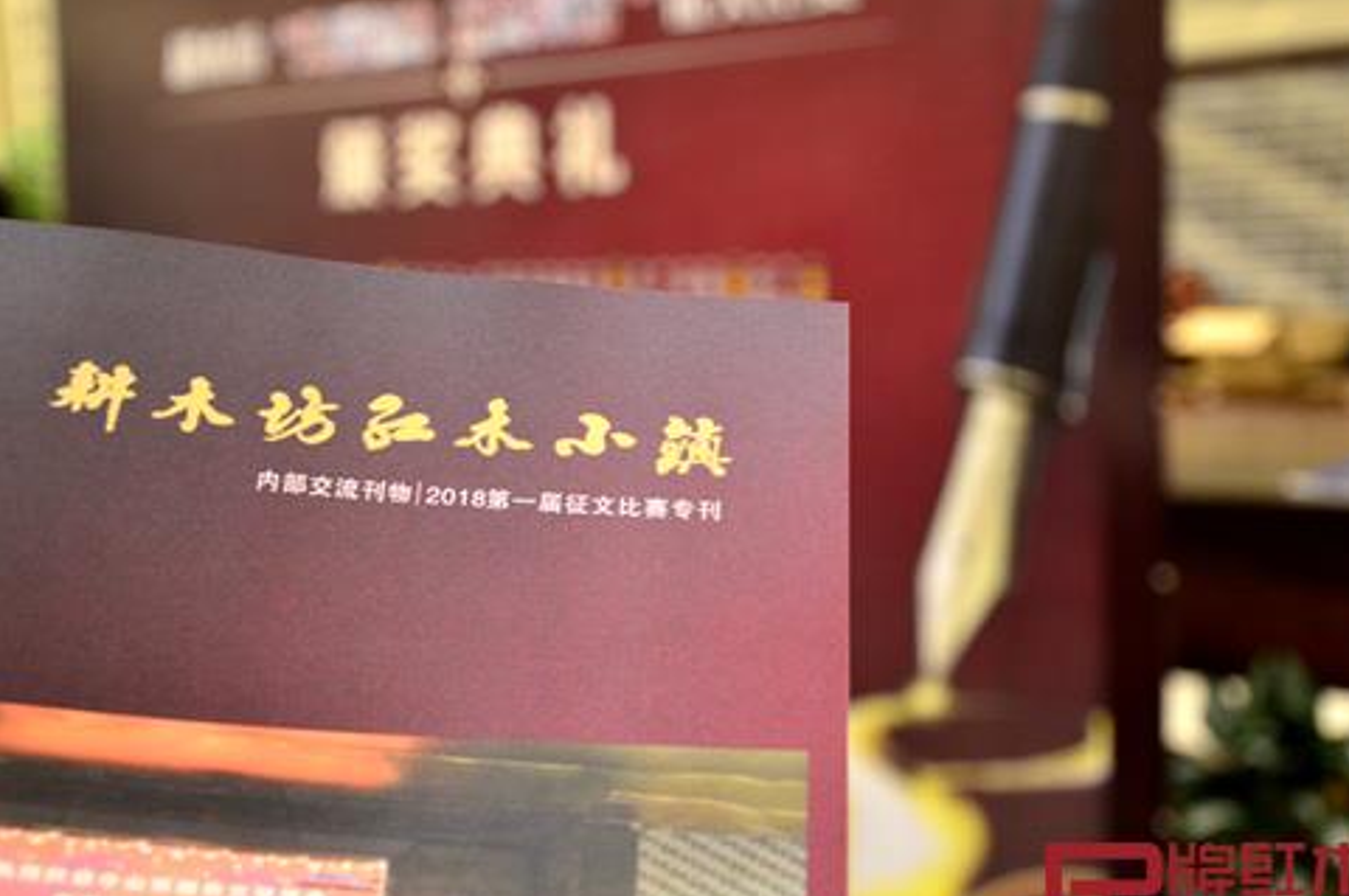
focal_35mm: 60
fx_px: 2246
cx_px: 613
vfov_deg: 22.6
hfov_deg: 33.4
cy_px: 417
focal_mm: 32
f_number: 4.2
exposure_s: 1/30
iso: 1250
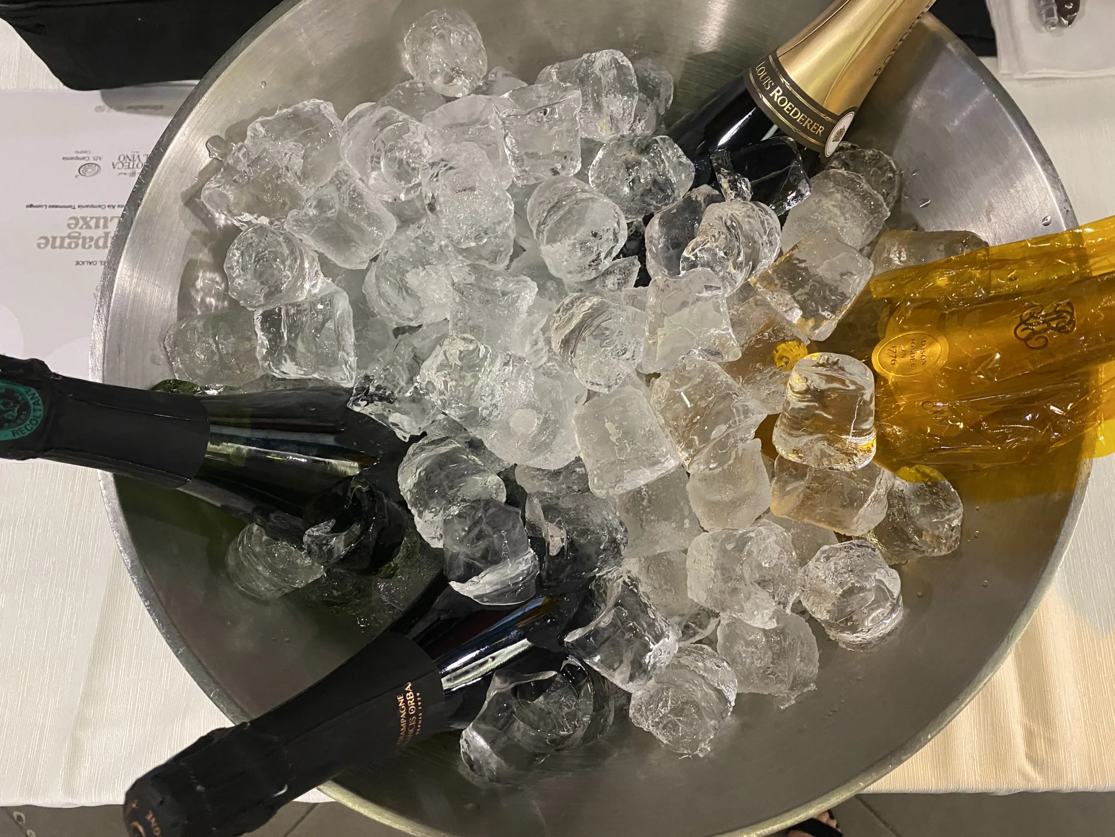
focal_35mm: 26
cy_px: 418
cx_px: 558
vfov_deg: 53.1
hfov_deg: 67.3
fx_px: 837
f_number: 1.8
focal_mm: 4.25
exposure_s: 1/50
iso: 500
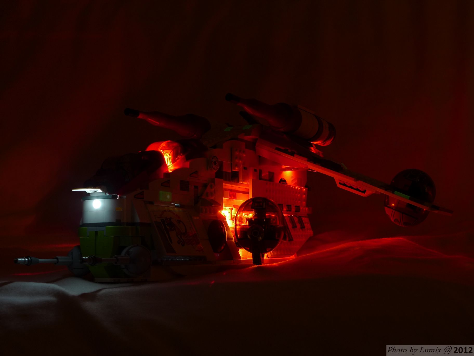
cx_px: 237
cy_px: 178
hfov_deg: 36.8
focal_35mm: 52
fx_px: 712
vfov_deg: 28.0
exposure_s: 8
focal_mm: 11.1
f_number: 3.5
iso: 80
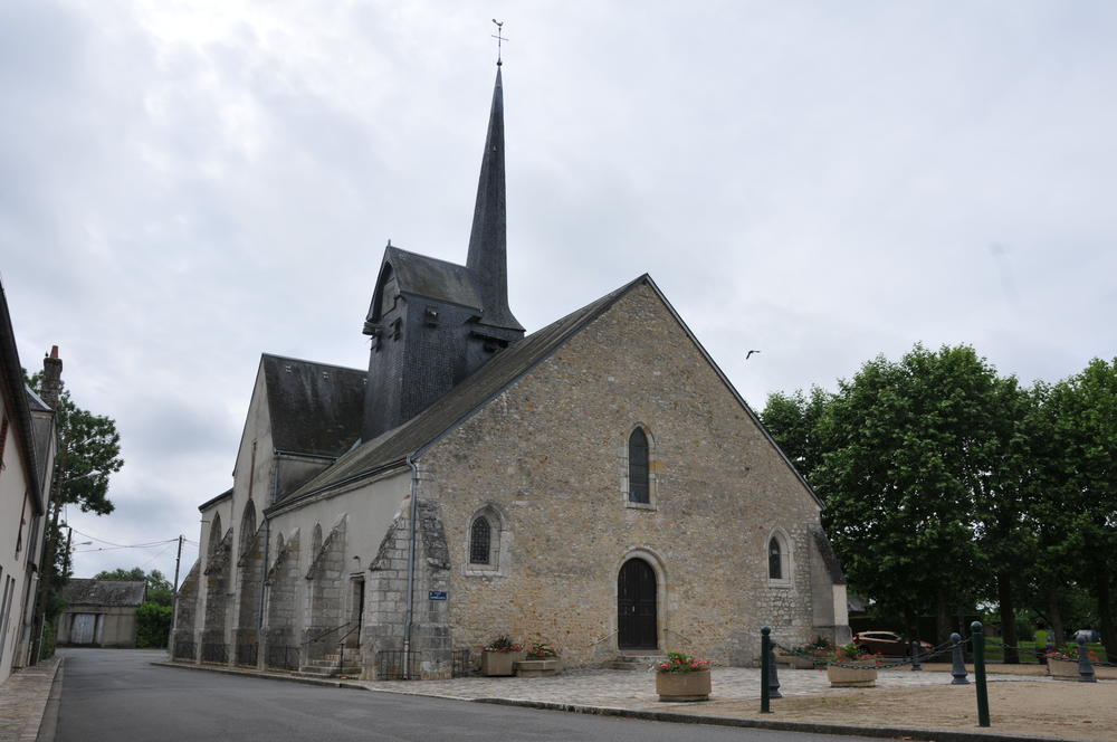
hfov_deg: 59.6
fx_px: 976
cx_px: 558
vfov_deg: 41.6
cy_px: 371
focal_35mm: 32
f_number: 10
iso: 200
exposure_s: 1/400
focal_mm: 21
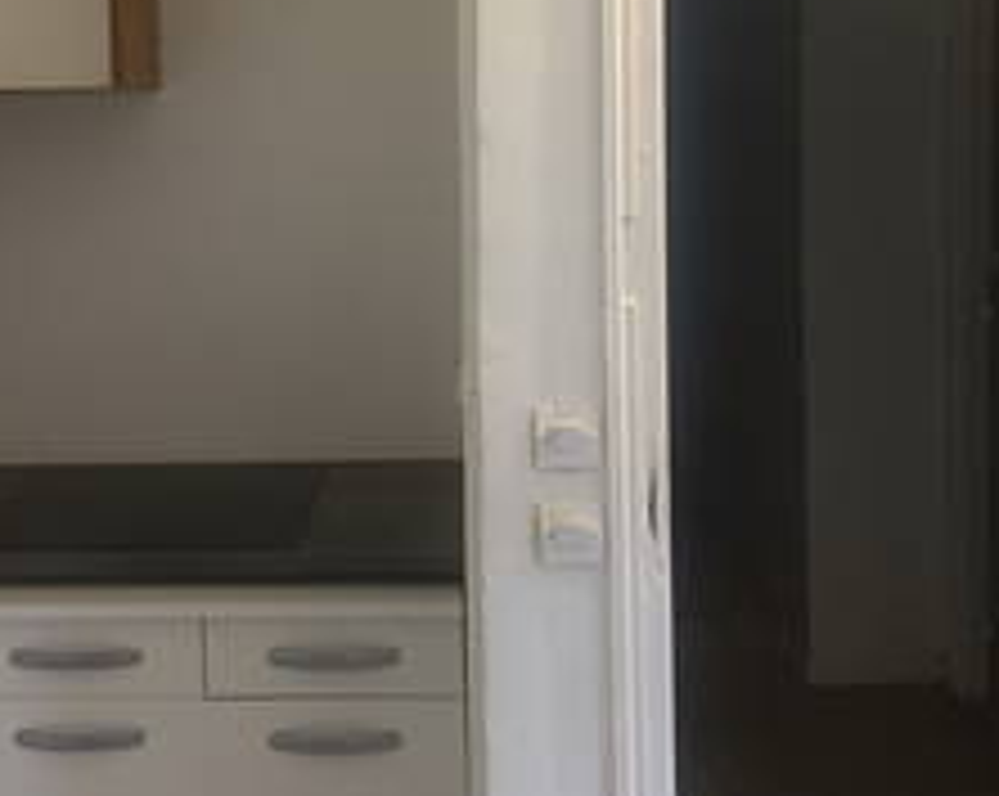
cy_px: 211
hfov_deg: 39.9
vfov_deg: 32.2
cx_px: 328
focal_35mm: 46
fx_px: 1358
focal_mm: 4.15
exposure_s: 1/33
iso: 250
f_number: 2.2
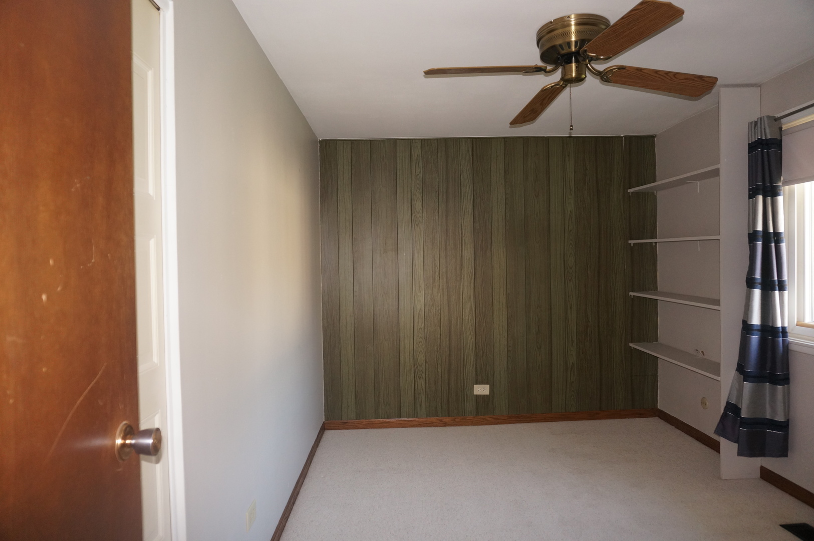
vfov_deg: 53.0
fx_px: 542
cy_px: 270
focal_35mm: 24
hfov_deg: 73.8
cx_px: 407
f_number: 4
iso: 640
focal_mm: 16
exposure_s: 1/60
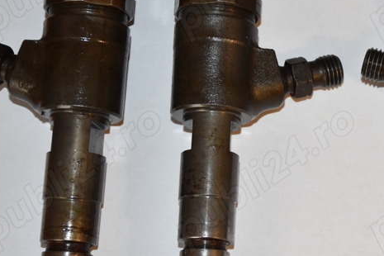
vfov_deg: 10.6
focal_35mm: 129
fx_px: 1376
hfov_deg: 15.7
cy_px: 157
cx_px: 361
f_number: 4.5
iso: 800
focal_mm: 40
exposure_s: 1/80
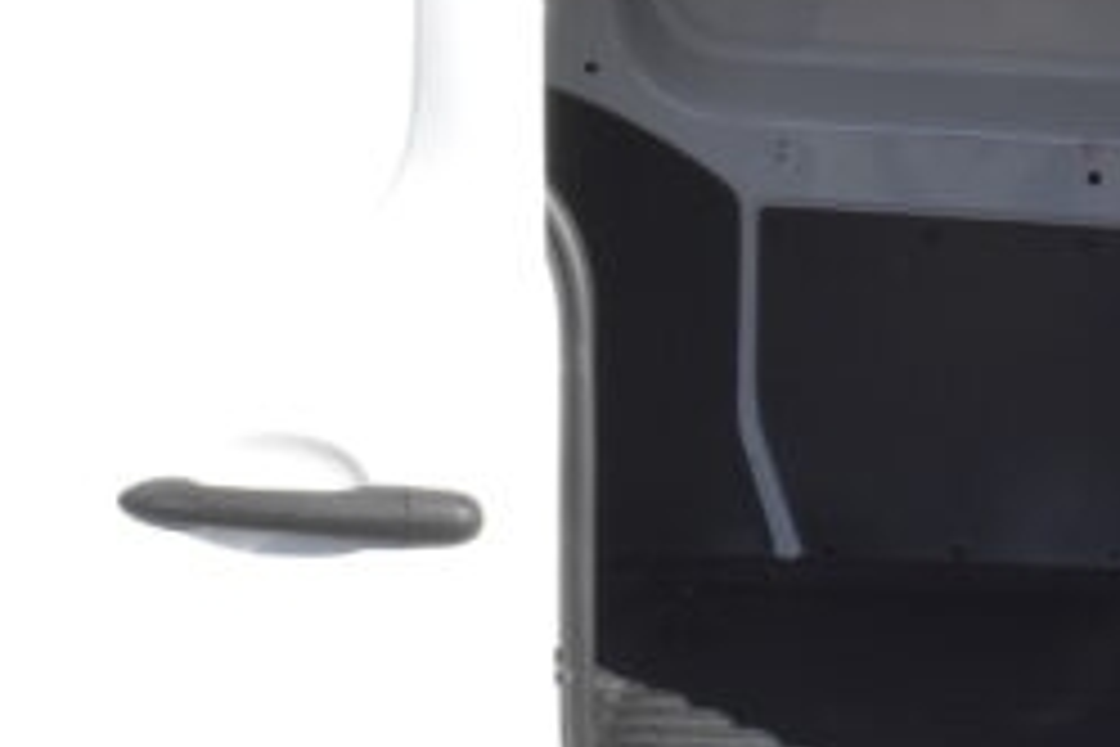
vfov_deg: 12.8
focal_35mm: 107
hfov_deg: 19.0
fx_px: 3314
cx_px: 909
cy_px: 259
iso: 1600
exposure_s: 1/320
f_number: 25
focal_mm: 23
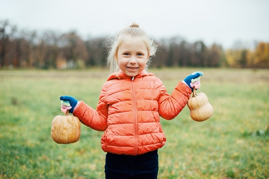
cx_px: 134
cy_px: 90
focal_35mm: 50
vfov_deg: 27.0
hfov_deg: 39.6
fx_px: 374
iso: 250
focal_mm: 50
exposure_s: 1/640
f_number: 2.2
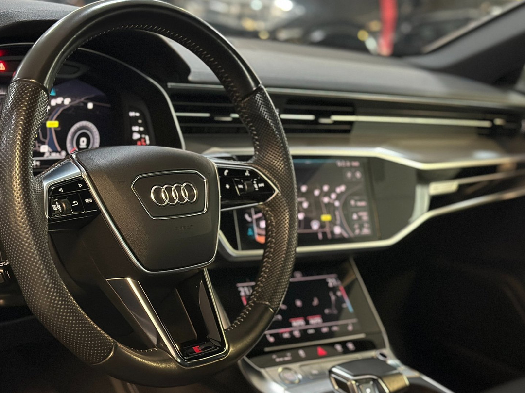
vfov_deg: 22.9
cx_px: 216
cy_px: 227
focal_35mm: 64
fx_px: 971
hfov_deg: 30.2
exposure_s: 1/25
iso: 640
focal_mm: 6.86
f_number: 1.78
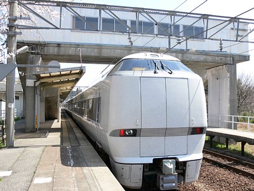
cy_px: 96
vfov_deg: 40.7
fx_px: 257
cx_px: 127
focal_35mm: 35
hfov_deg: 52.6
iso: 80
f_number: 5.6
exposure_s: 1/160
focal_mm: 7.4
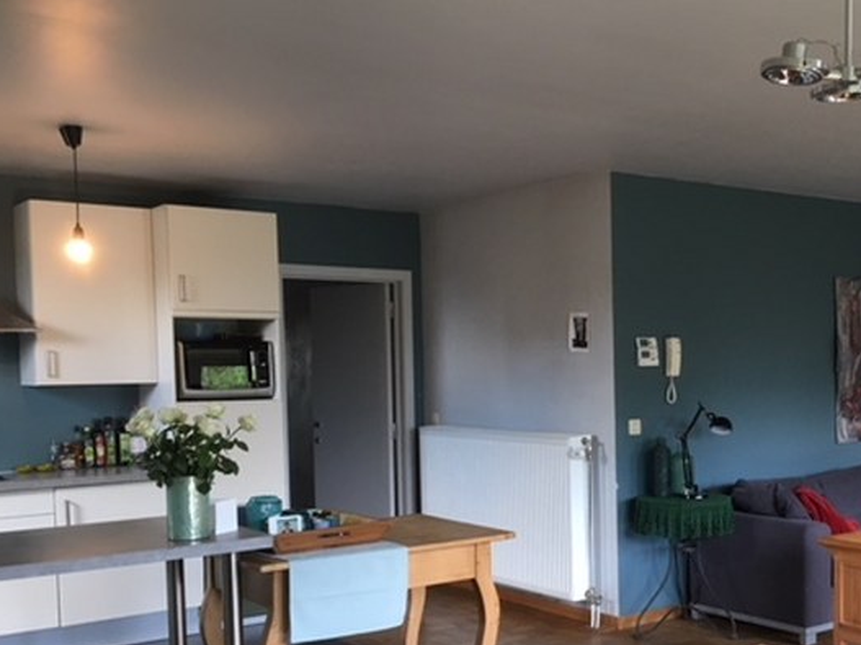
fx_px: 1094
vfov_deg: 32.5
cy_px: 438
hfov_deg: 42.2
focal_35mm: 44
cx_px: 591
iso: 100
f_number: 2.2
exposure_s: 1/33
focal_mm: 4.15
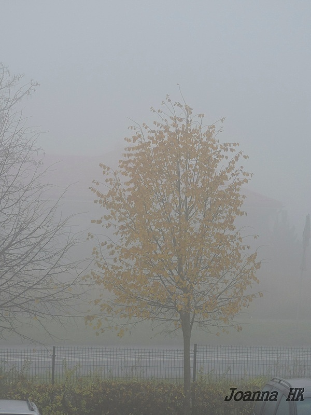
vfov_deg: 14.6
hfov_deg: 11.0
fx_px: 1617
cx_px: 156
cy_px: 208
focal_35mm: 135
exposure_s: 1/60
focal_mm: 24.2
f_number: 5
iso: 100
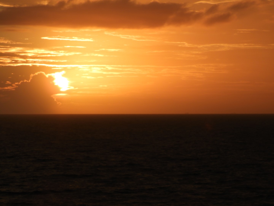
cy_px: 103
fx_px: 1346
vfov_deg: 8.7
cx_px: 137
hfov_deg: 11.6
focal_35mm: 170
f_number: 5.2
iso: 100
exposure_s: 1/640
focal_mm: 30.5
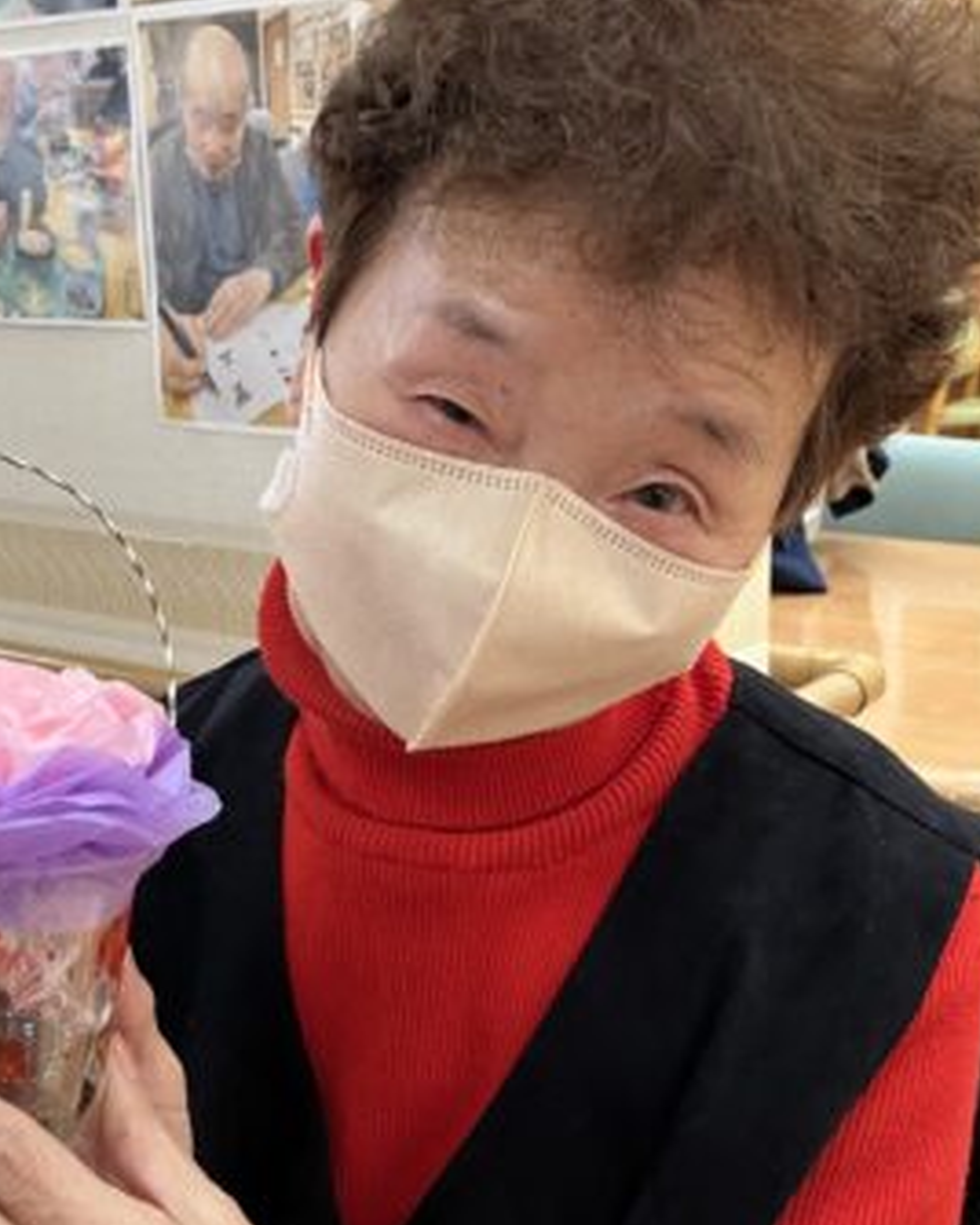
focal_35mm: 49
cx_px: 391
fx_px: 1777
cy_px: 713
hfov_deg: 30.8
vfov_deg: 37.9
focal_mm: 3.99
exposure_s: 1/50
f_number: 1.8
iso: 125
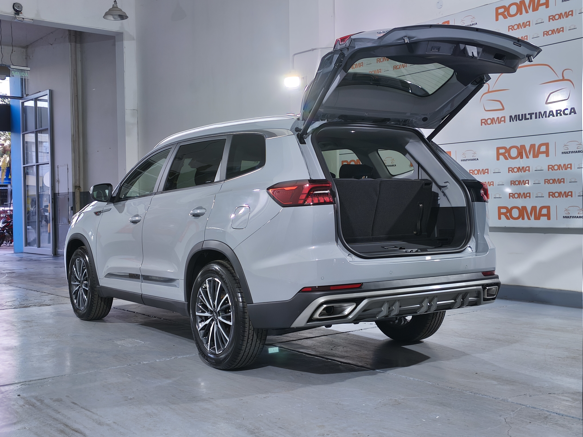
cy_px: 218
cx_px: 292
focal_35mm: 44
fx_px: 741
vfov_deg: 32.9
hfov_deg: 42.9
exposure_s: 1/50
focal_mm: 5.35
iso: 320
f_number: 1.7
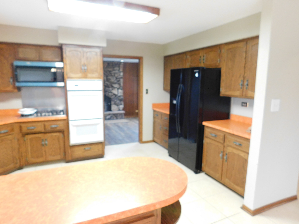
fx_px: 199
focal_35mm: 23
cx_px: 150
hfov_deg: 73.9
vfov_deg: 58.9
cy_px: 112
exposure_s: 1/20
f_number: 3
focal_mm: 4
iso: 400
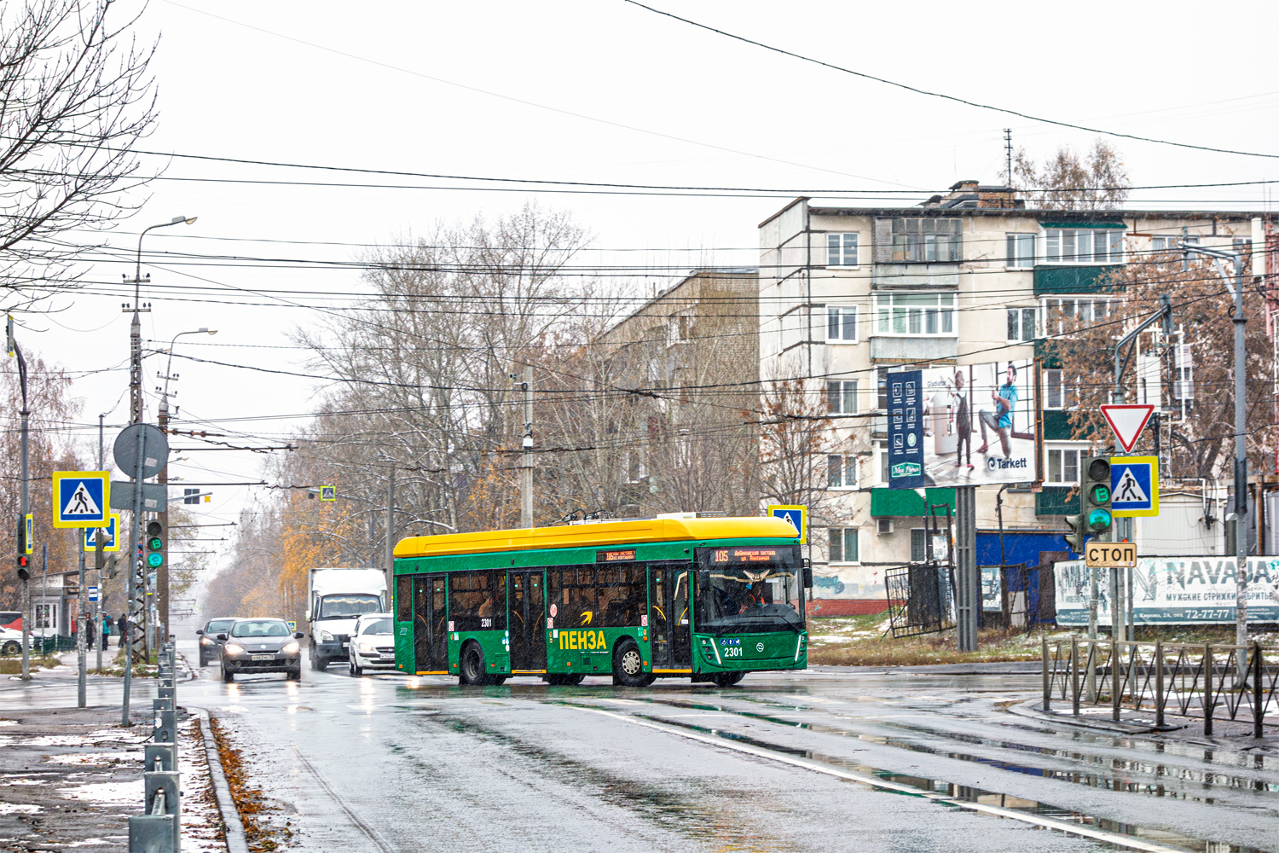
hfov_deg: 20.4
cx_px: 640
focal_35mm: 100
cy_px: 426
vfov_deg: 13.7
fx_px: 3552
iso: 200
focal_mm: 37.1
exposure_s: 1/160
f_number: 9
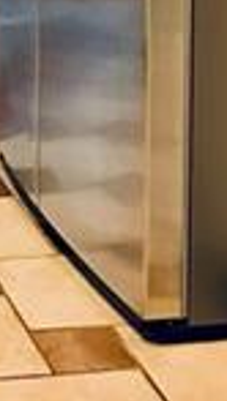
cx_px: -287
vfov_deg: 12.6
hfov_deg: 7.3
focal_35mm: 159
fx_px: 1697
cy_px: -273
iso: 40
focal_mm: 3.99
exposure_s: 1/15
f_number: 1.8
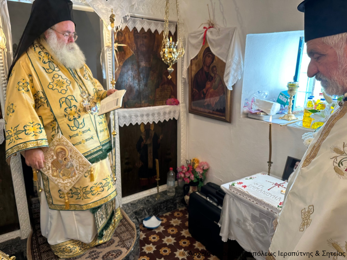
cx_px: 174
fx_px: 241
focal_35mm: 24
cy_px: 130
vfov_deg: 56.8
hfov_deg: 71.6
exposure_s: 1/100
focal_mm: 6.86
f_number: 1.78
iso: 64
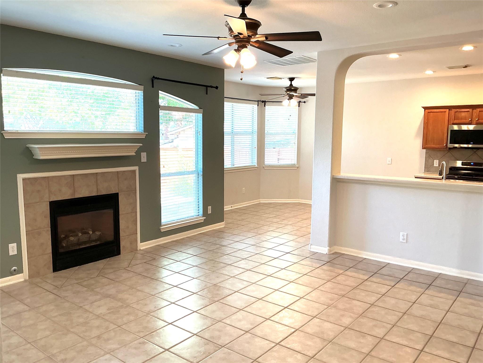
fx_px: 405
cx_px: 242
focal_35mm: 29
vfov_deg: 48.2
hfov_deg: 61.7
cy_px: 182
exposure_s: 1/60
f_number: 1.8
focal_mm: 3
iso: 50
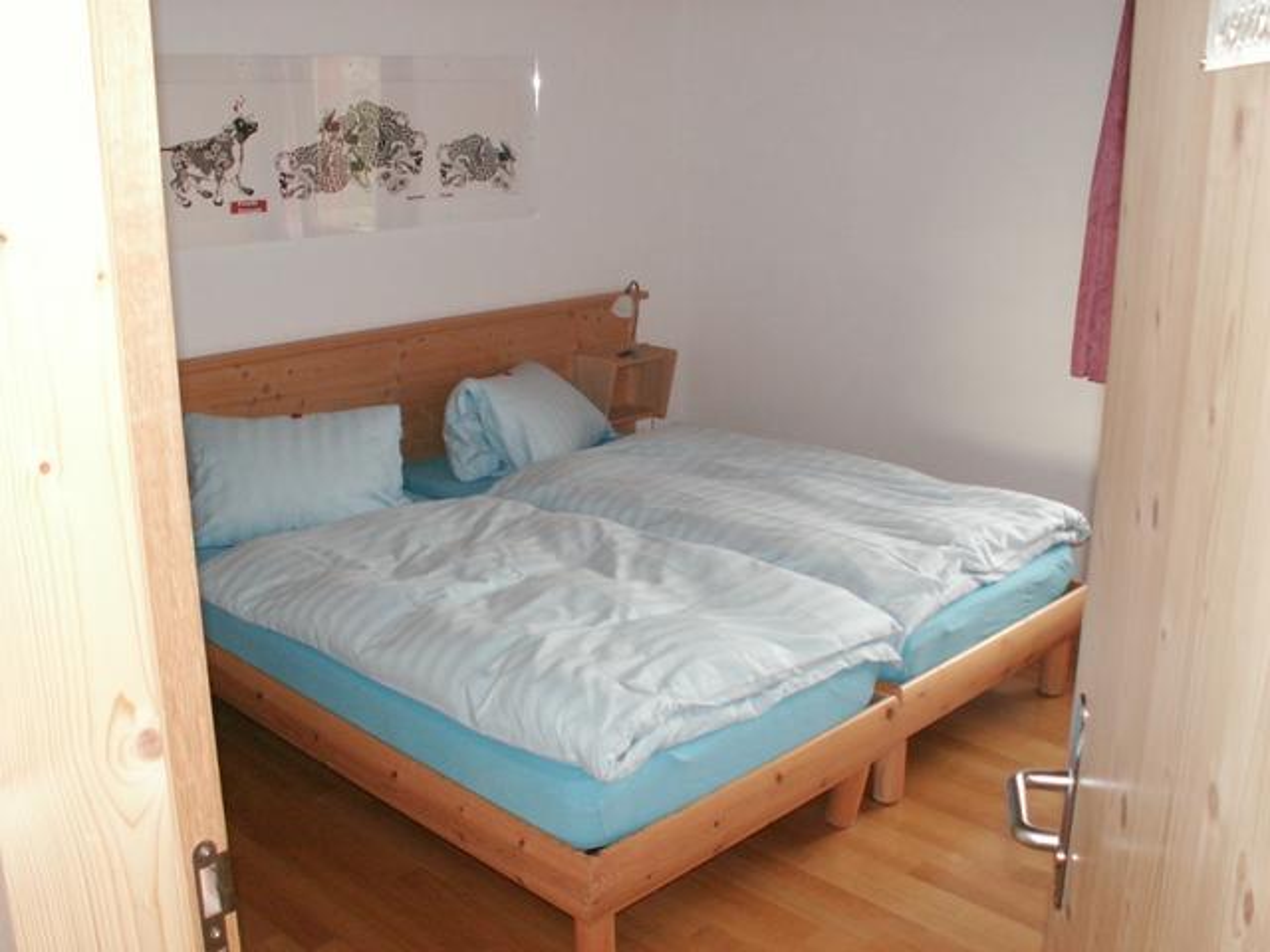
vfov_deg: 40.7
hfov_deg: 52.6
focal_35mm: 35
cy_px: 476
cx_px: 635
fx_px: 1284
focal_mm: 5.86
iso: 160
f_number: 2.8
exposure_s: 1/60
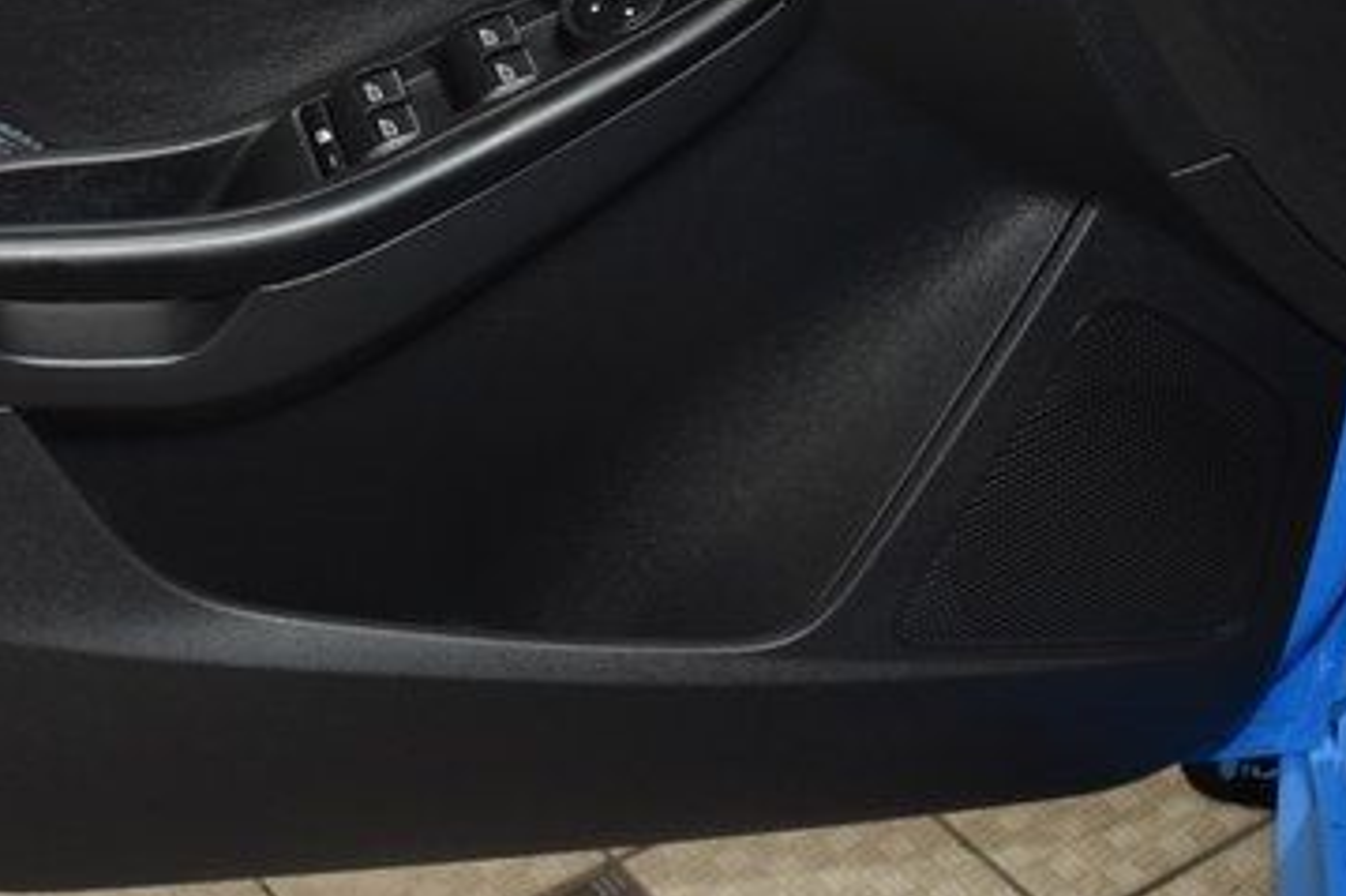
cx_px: 356
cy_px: 182
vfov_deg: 20.1
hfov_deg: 29.7
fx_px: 2500
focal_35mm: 67
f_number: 3.8
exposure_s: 1/125
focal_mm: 25
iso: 1800
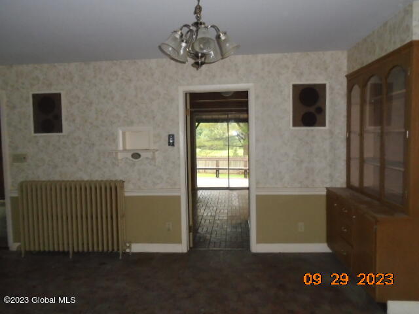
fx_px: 315
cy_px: 157
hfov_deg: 67.3
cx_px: 210
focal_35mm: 26
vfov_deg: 53.1
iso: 400
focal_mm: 4.6
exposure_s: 1/30
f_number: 3.2
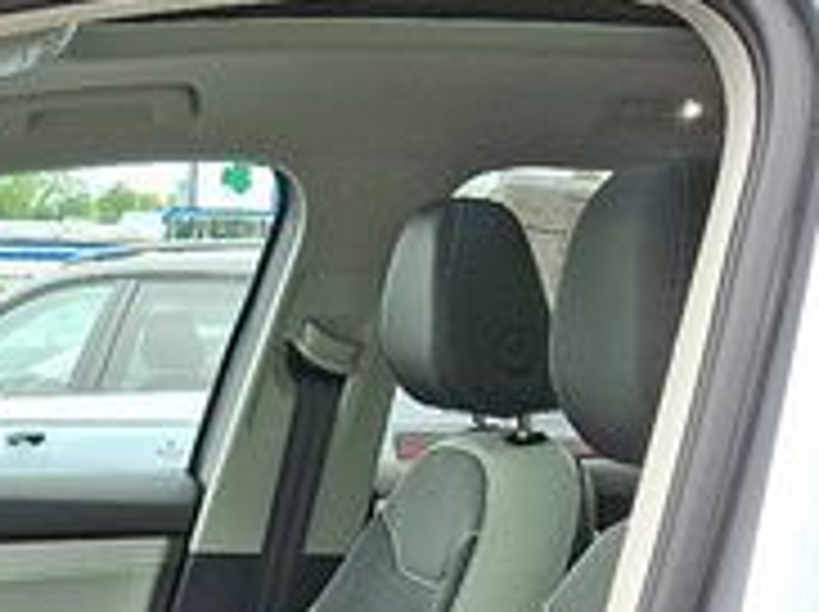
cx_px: -63
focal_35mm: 88
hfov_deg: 21.3
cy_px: 963
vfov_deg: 15.3
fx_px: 2079
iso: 25
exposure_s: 1/120
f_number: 1.8
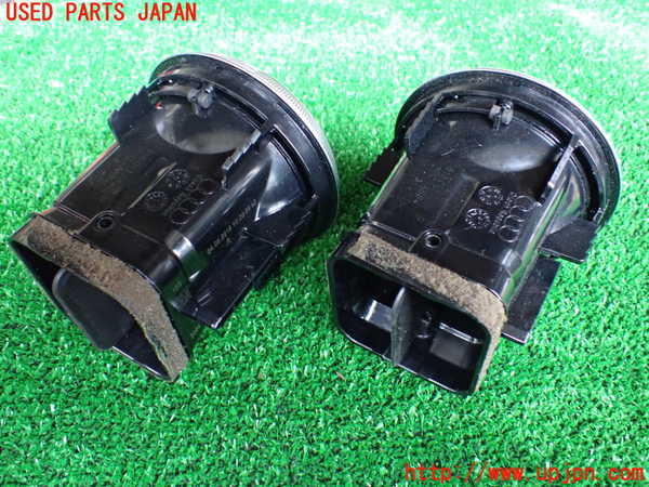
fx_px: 562
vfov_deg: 46.8
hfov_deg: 60.0
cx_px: 324
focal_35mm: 30
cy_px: 244
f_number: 2.3
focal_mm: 5.4
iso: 800
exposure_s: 1/40
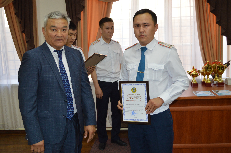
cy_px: 76
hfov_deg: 46.4
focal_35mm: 42
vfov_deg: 31.8
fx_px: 269
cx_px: 116
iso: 640
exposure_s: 1/60
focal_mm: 28
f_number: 4.5
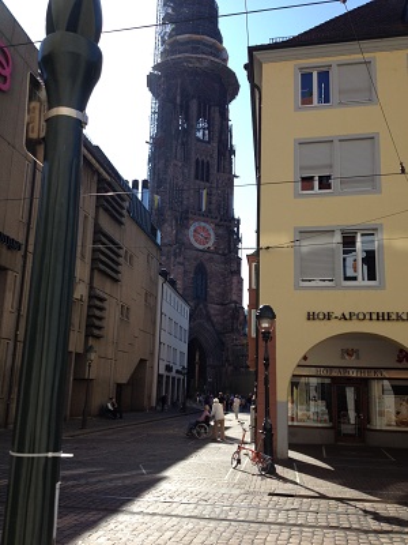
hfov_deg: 40.7
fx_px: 550
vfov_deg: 52.6
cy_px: 272
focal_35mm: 35
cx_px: 204
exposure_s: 1/1104
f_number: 2.4
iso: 50
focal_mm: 4.28
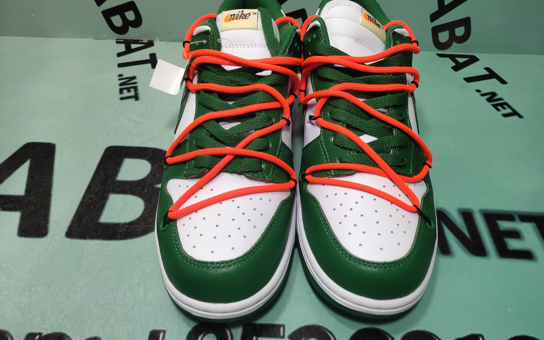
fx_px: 474
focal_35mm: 32
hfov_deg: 59.7
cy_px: 154
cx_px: 273
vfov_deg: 39.4
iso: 67
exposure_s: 1/100
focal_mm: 4.35
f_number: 1.79
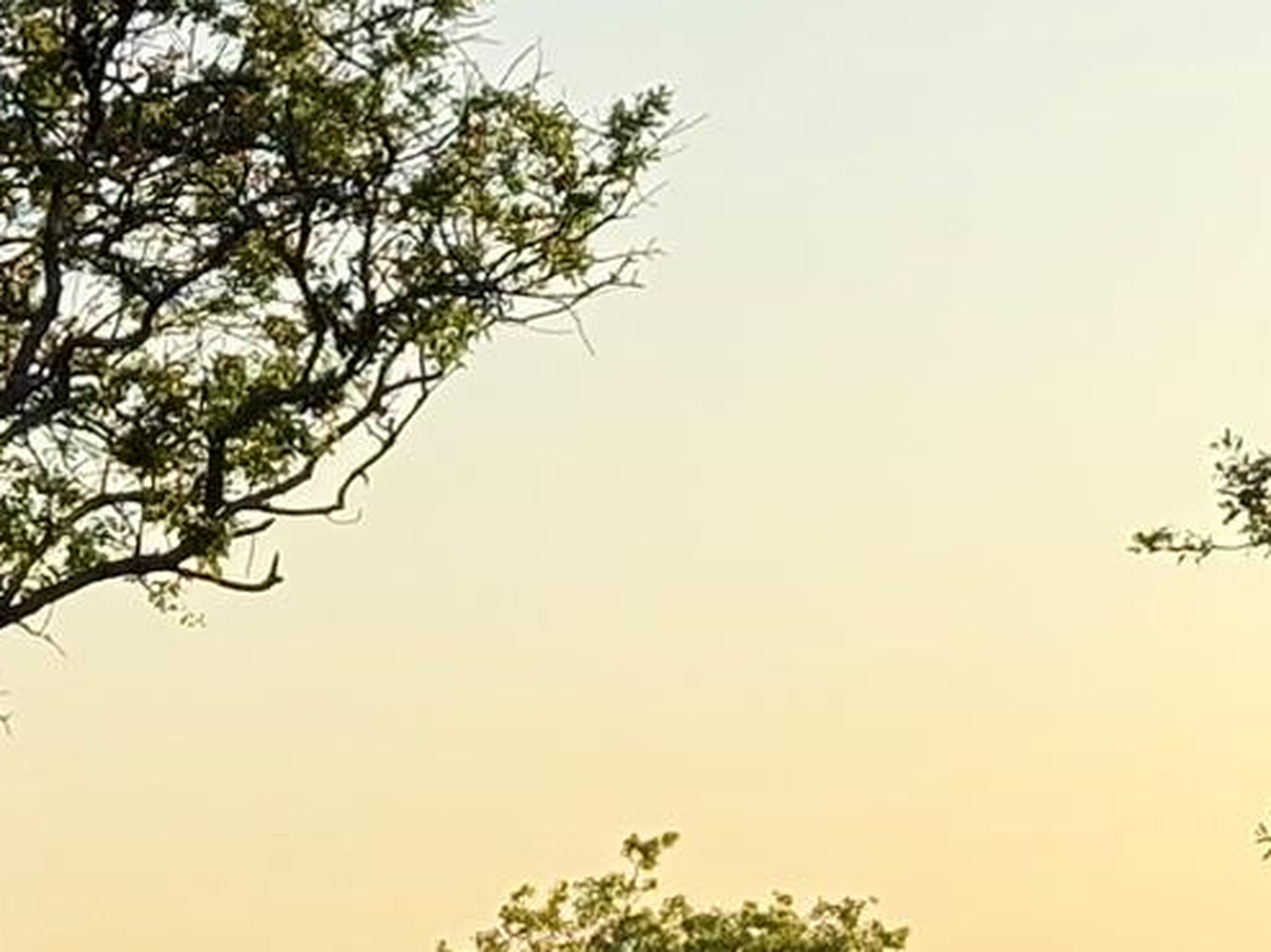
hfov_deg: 9.4
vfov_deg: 7.4
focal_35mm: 199
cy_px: 875
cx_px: -1109
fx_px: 7303
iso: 64
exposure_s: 1/2494
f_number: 1.78
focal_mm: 6.76
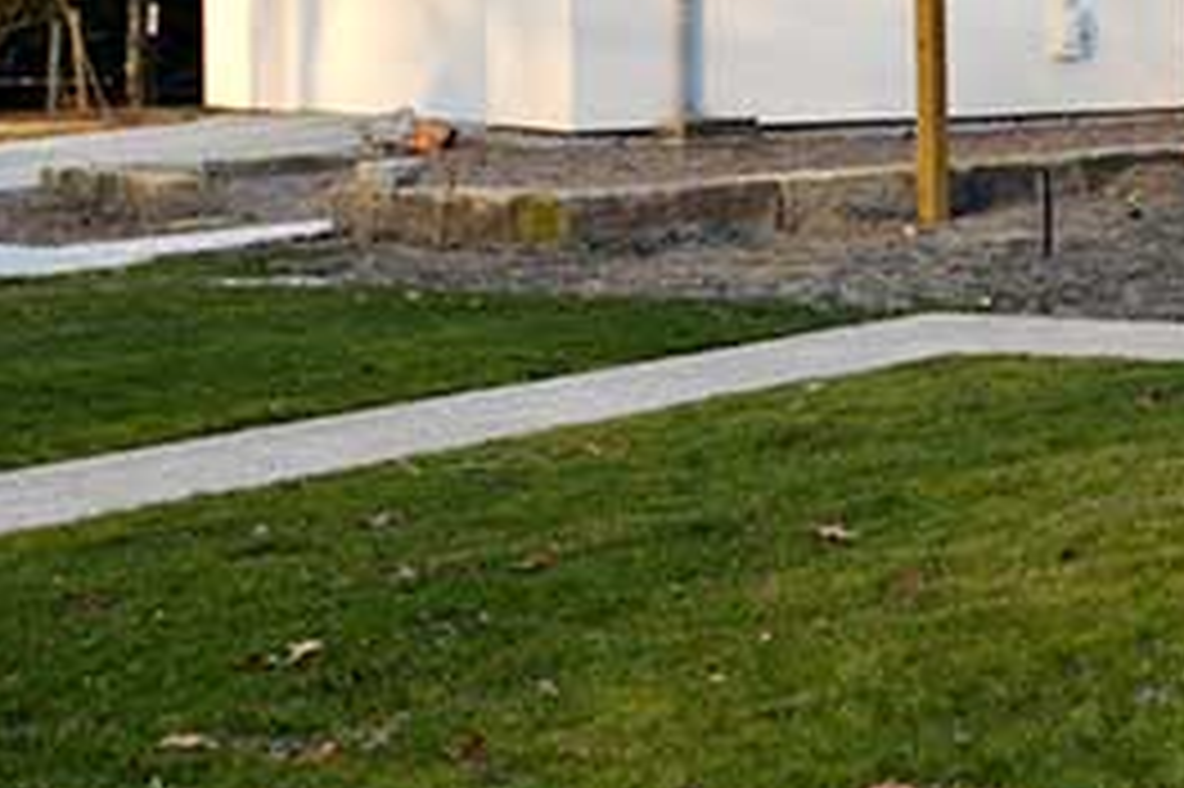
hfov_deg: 23.0
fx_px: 2531
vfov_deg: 16.9
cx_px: 1598
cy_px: -180
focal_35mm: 77
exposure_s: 1/400
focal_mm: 18
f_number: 5
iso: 400
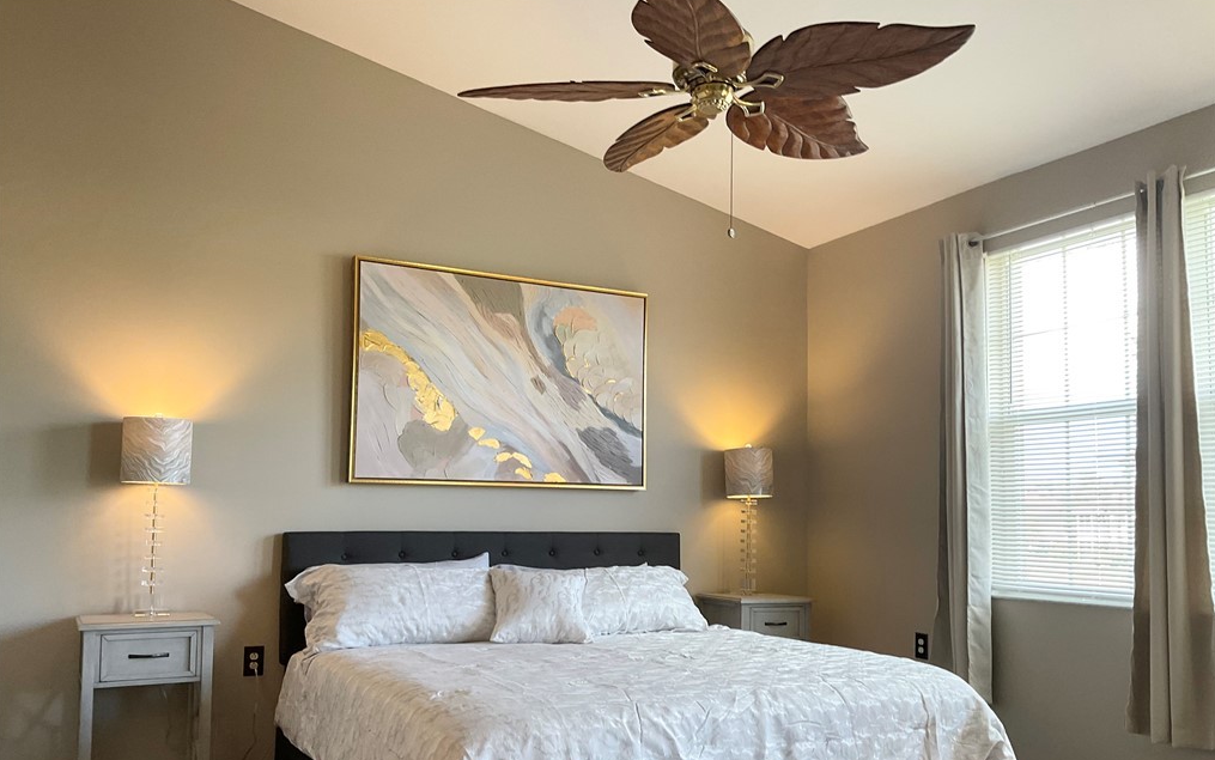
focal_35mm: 31
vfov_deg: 40.5
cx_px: 608
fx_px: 1027
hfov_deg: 61.2
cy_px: 451
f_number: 1.8
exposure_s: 1/60
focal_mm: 3
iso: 50
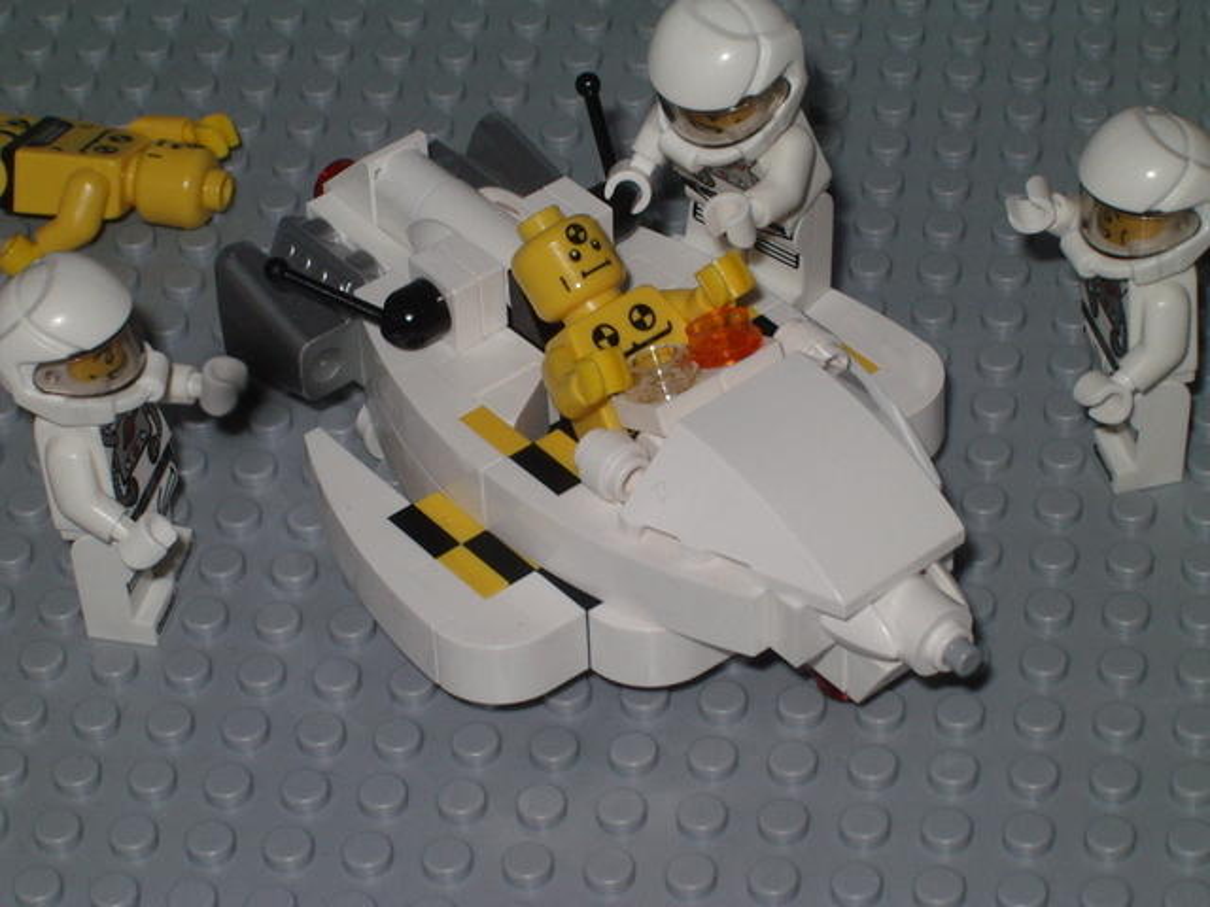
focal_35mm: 114
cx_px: 605
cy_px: 454
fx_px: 3985
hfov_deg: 17.3
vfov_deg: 13.0
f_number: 9
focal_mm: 17.4
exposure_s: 1/125
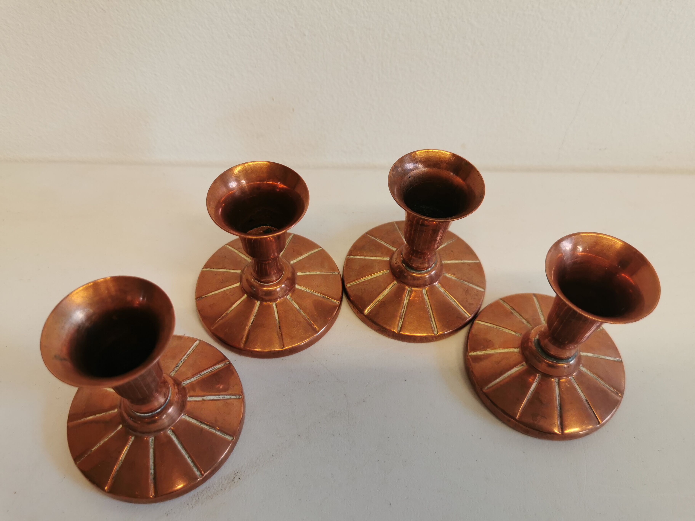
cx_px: 348
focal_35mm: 27
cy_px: 260
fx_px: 542
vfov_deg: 51.4
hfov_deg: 65.3
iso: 64
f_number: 1.6
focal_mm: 5.56
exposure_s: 1/100
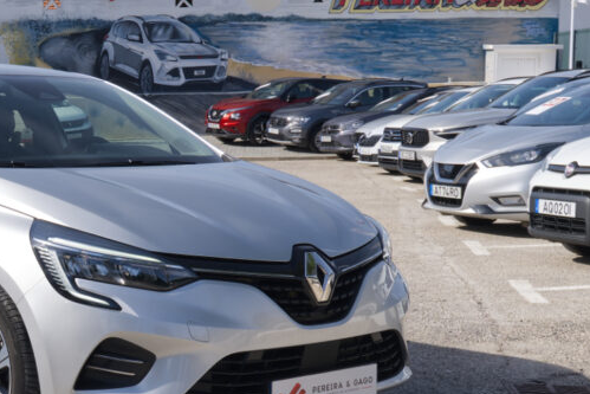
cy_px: 234
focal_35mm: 78
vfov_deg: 17.5
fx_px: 1279
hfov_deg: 25.1
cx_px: 44
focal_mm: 25.6
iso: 160
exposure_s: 1/320
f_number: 9
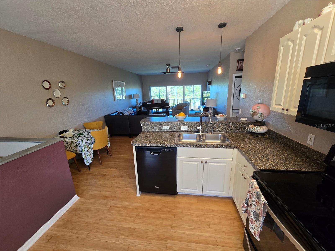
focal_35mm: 13
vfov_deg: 89.9
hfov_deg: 106.2
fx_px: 126
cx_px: 168
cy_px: 126
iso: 160
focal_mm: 2.2
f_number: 2.2
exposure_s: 1/60
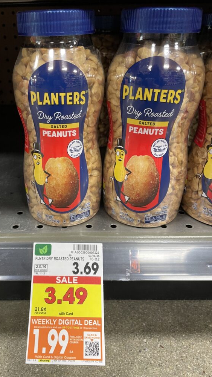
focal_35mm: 29
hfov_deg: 39.8
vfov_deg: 66.1
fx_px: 290
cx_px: 73
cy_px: 190
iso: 250
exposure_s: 1/60
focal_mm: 4.2
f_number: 1.6
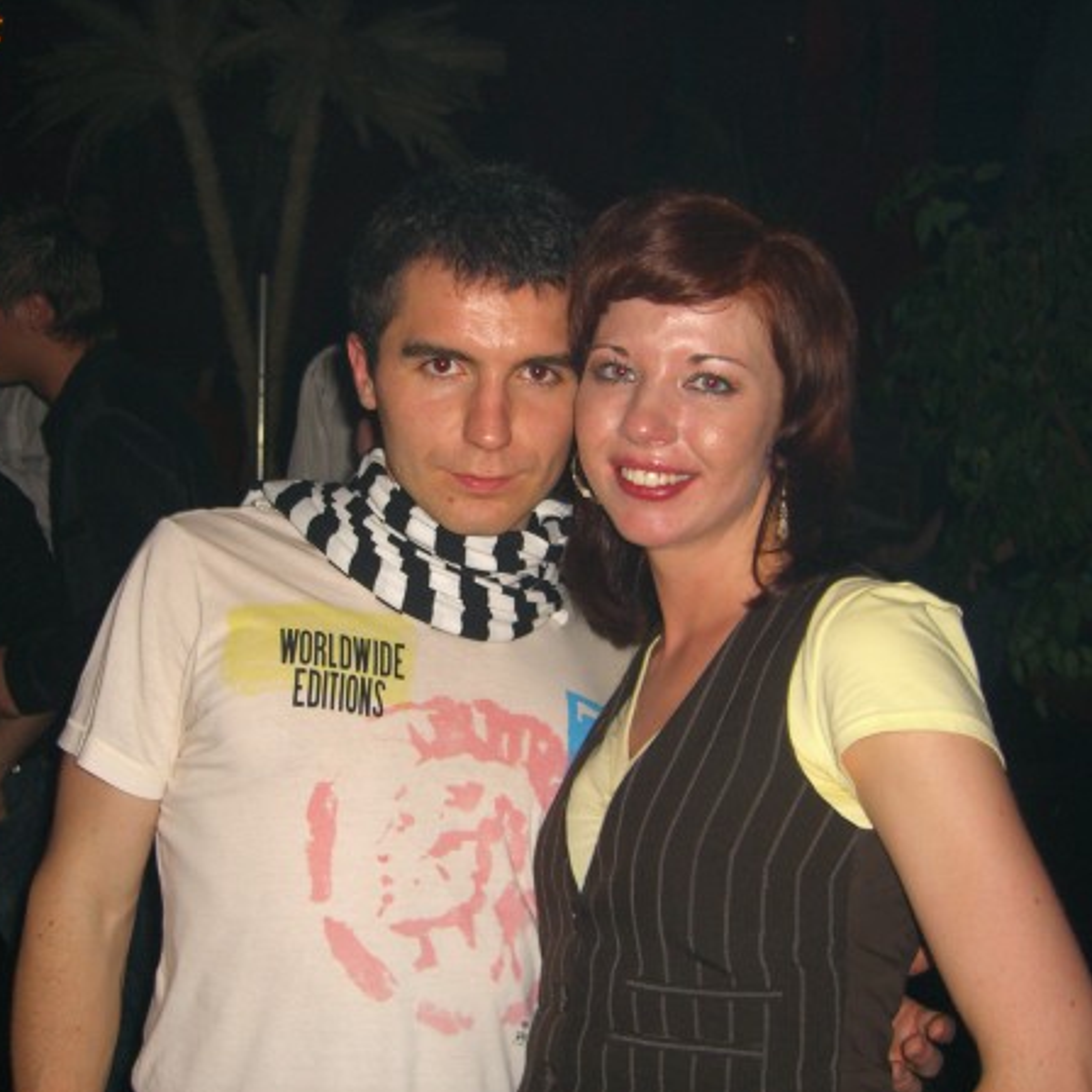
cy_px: 546
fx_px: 1606
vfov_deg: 37.6
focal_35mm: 45
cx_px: 461
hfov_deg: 37.5
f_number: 2.8
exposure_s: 1/60
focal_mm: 7.9
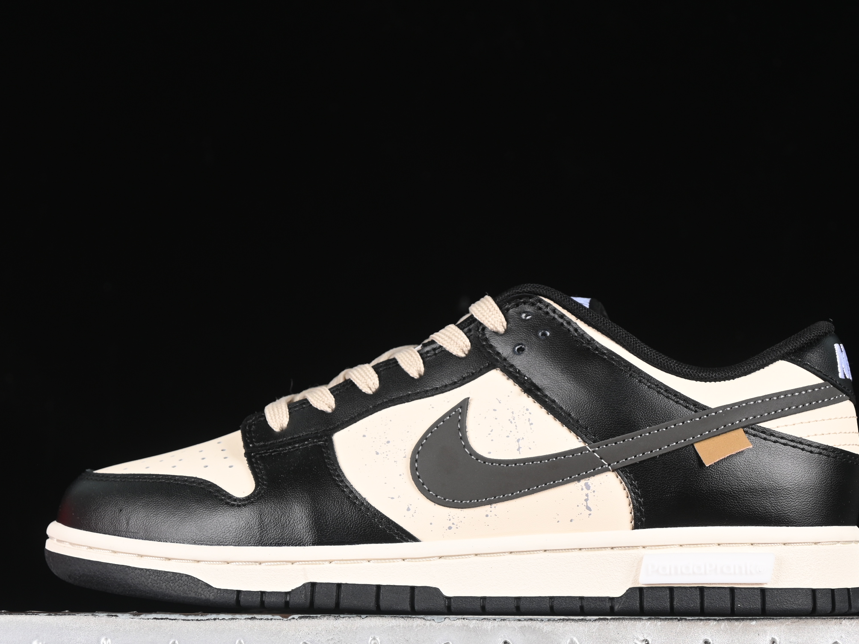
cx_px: 461
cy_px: 370
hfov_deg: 19.6
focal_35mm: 100
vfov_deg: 14.8
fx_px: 2482
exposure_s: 1/60
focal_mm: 50
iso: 160
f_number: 6.3
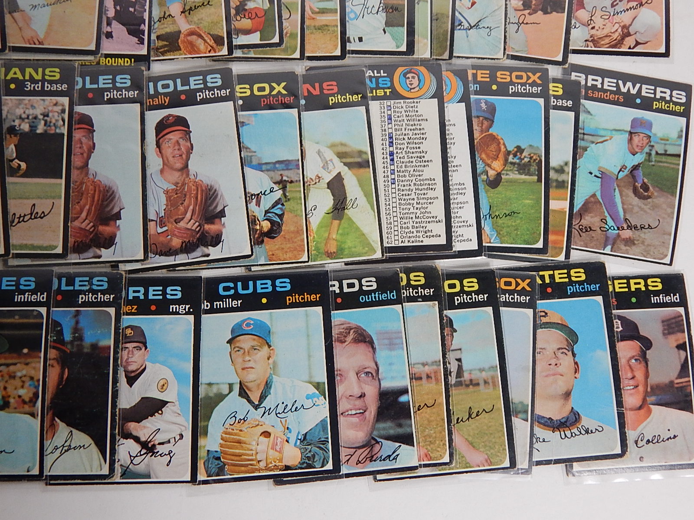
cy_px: 260
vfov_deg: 41.8
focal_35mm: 34
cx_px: 347
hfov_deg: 54.0
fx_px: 682
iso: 220
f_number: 3.3
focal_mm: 6.1
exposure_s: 1/30
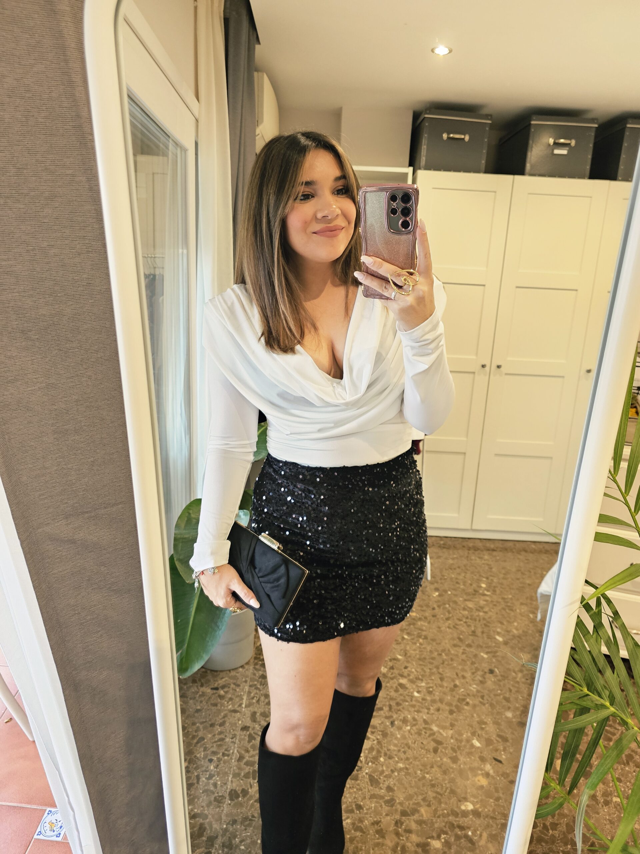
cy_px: 427
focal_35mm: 23
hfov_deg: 58.9
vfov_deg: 73.9
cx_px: 320
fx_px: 567
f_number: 1.7
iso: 500
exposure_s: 1/100
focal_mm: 6.3
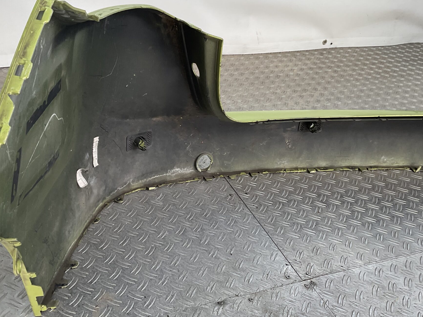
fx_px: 525
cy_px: 174
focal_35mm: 43
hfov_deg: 43.9
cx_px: 207
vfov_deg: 33.6
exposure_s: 1/156
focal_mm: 3
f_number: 1.8
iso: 16
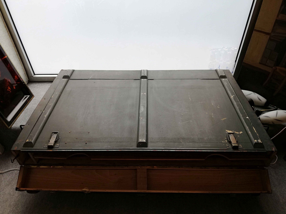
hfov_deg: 67.3
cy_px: 107
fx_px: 215
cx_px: 143
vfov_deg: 53.1
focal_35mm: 26
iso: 64
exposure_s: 1/100
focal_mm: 3.81
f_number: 2.2
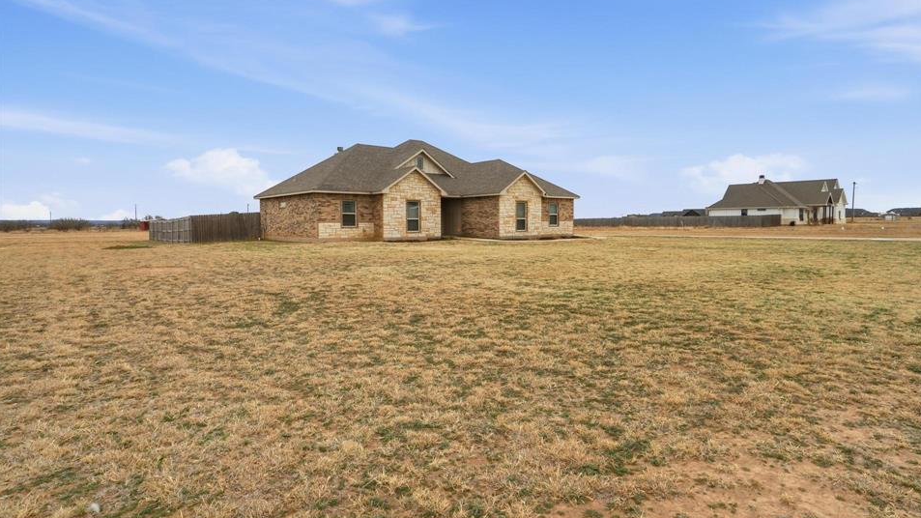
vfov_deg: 59.0
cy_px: 206
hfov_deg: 90.8
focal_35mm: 19
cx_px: 492
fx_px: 453
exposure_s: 1/4000
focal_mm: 11
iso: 200
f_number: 9
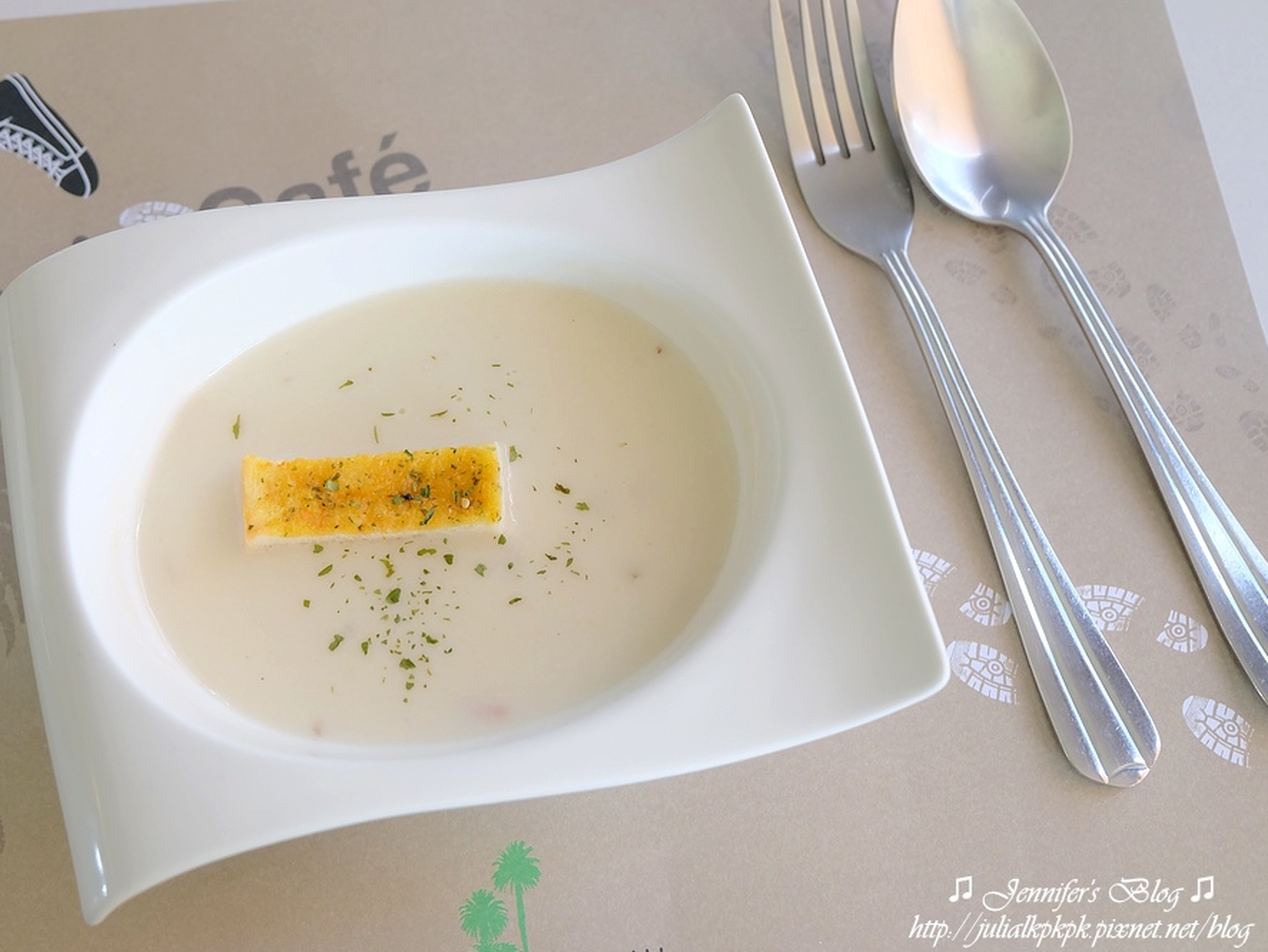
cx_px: 550
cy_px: 479
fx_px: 1466
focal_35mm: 40
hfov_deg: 46.7
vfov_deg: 36.0
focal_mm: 24.3
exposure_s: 1/25
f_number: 4.2
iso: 400
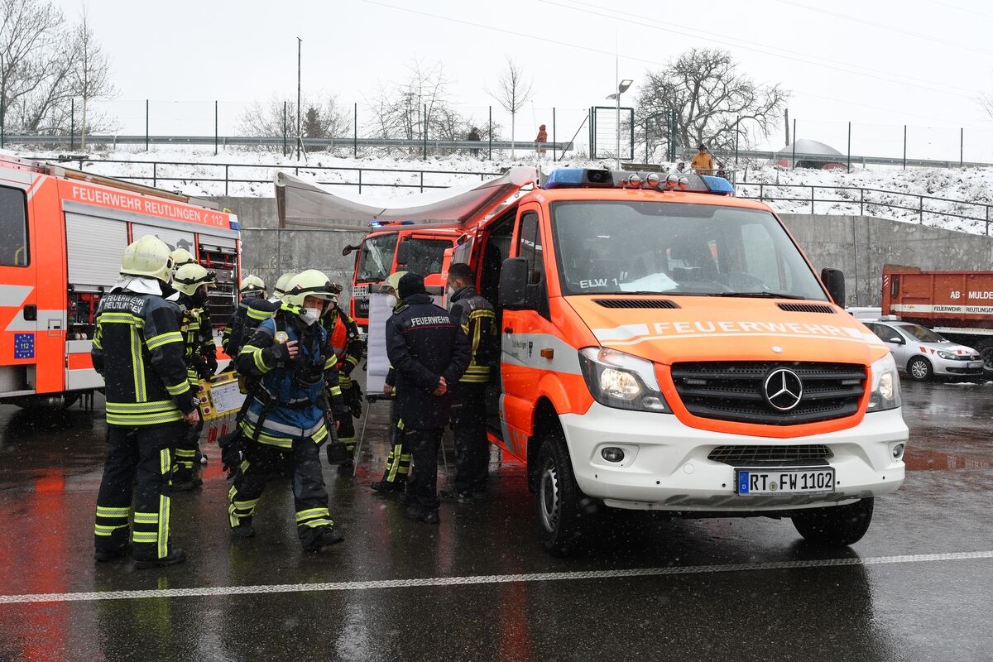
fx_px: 827
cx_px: 496
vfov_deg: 43.6
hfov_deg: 61.9
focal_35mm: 30
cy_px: 331
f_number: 5.6
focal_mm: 20
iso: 400
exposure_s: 1/500
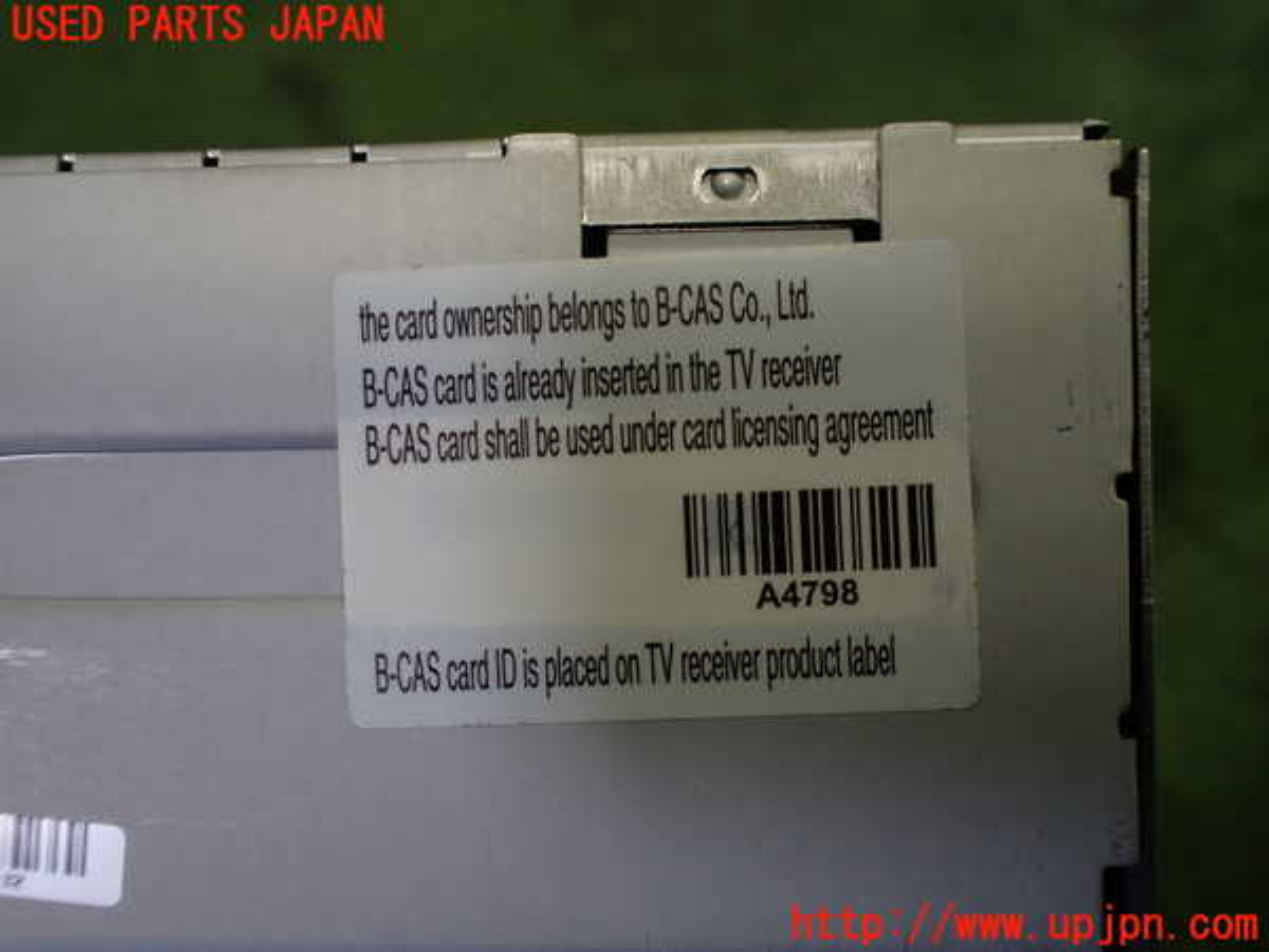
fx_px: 1100
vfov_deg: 46.8
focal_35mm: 30
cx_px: 634
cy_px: 476
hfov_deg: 60.0
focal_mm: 5.4
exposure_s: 1/125
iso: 160
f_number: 2.3
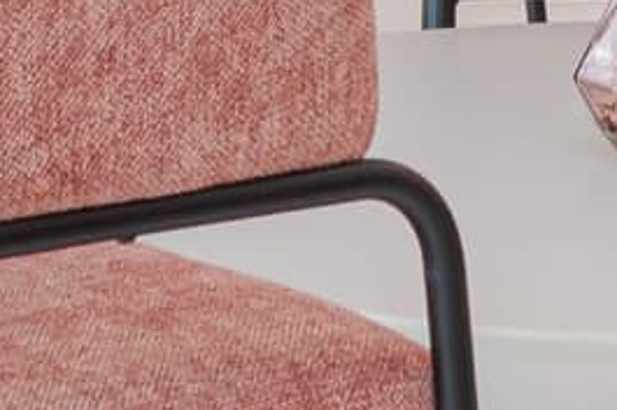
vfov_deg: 5.8
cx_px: 980
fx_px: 3869
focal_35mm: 226
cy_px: -587
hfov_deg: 8.9
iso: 200
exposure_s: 1/4
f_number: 11
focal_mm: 20
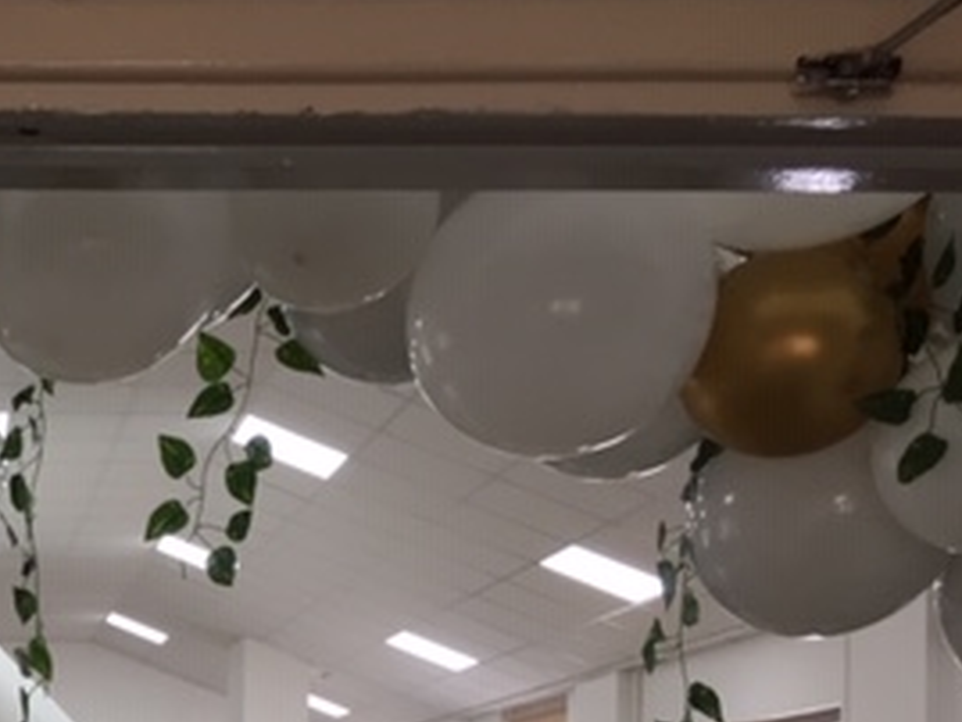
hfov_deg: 26.0
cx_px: -104
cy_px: 844
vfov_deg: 20.1
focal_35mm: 69
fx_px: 1918
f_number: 2.2
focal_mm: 4.15
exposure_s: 1/33
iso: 40
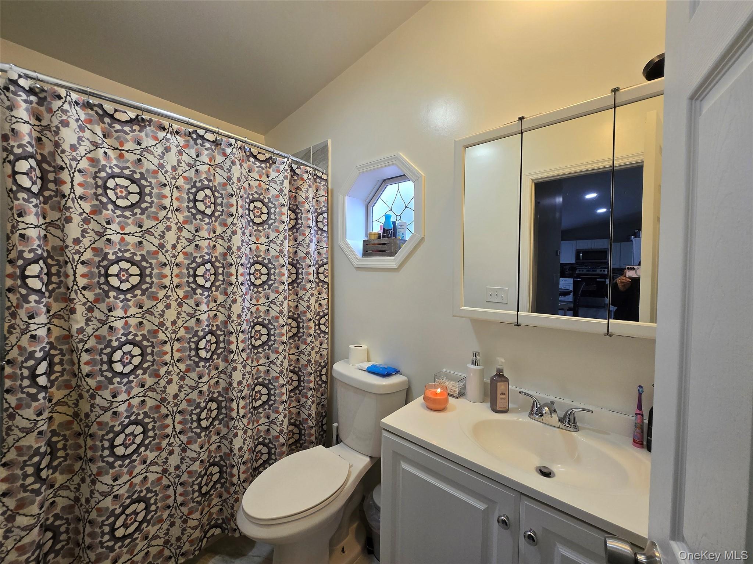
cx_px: 376
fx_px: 283
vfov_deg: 89.9
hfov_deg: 106.2
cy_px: 282
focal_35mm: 13
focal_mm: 1.7
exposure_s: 1/60
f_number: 2.2
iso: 100
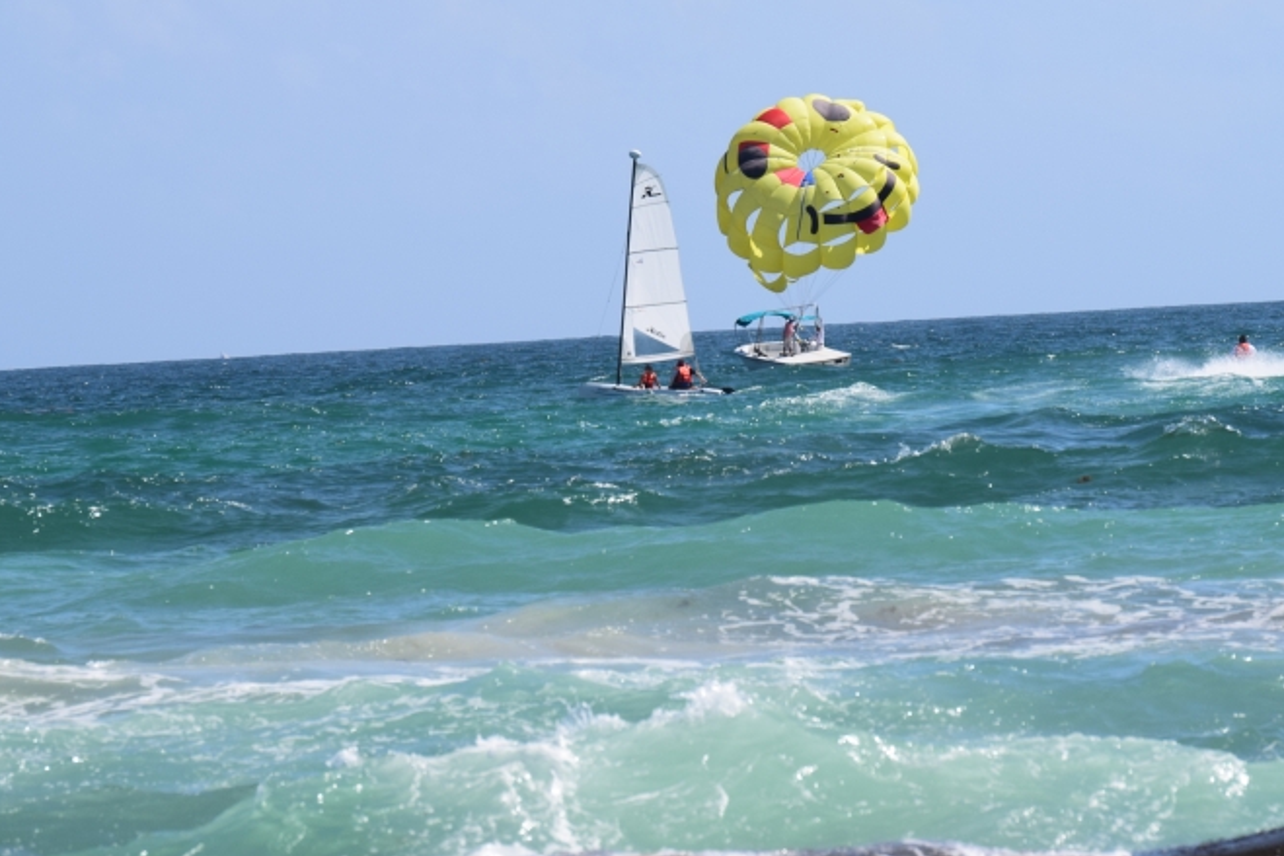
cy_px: 224
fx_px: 10804
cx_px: 770
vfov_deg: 4.5
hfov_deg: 6.8
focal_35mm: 303
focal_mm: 130
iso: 220
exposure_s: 1/500
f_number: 11
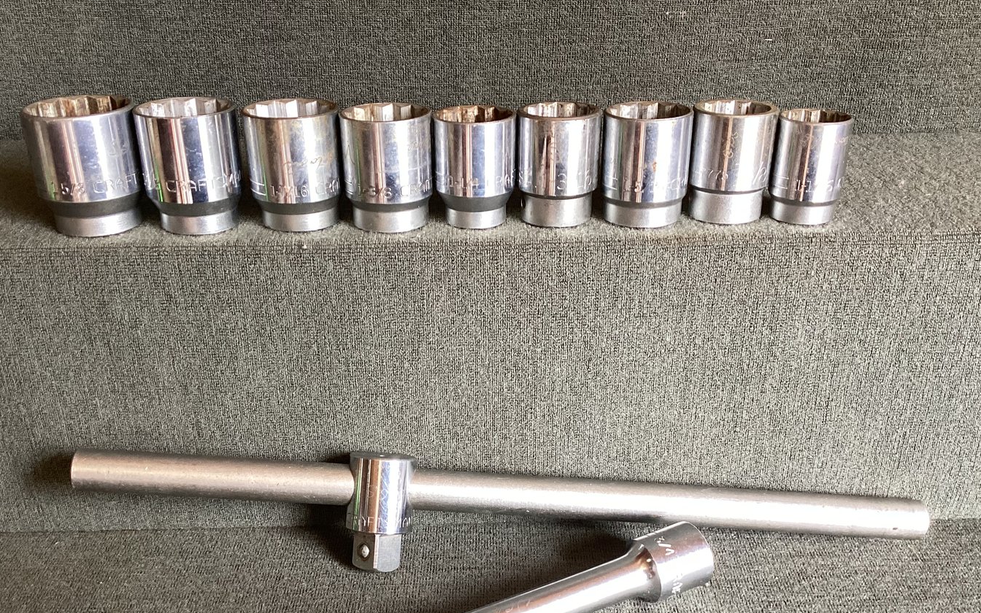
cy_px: 403
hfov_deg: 52.7
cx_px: 470
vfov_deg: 34.2
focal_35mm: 37
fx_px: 989
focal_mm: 3.3
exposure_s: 1/60
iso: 100
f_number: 2.4
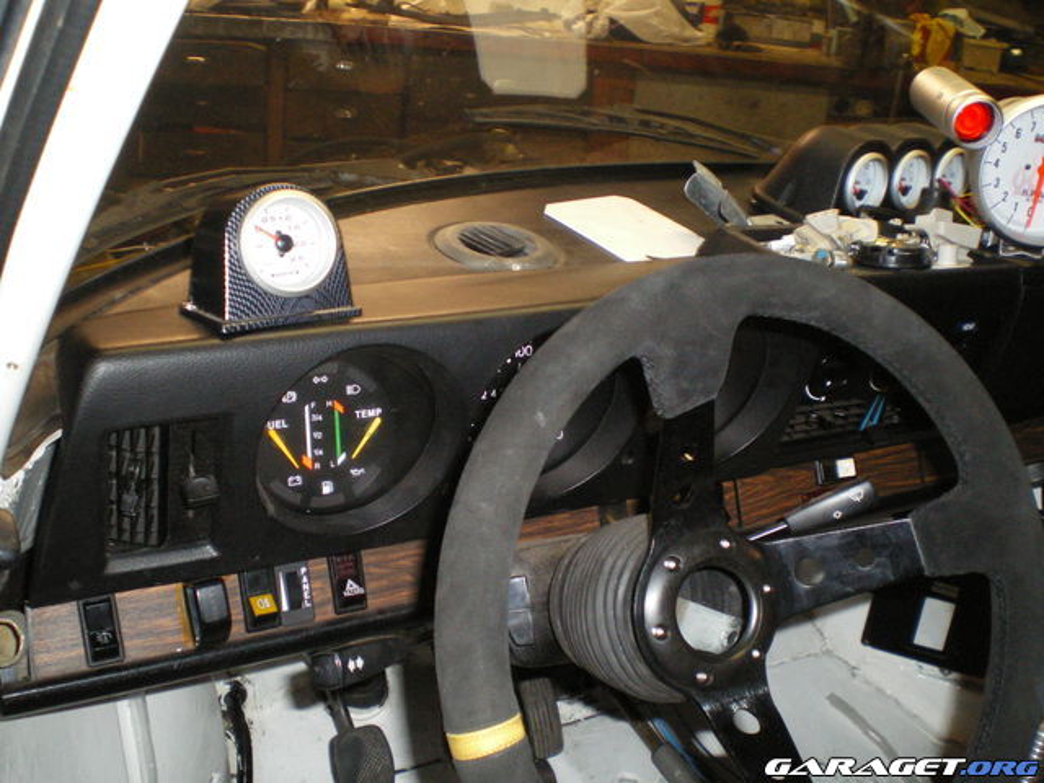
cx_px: 522
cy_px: 392
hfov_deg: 49.0
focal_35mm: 38
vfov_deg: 37.7
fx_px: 1146
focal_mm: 6.3
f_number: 3.1
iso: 400
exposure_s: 1/50
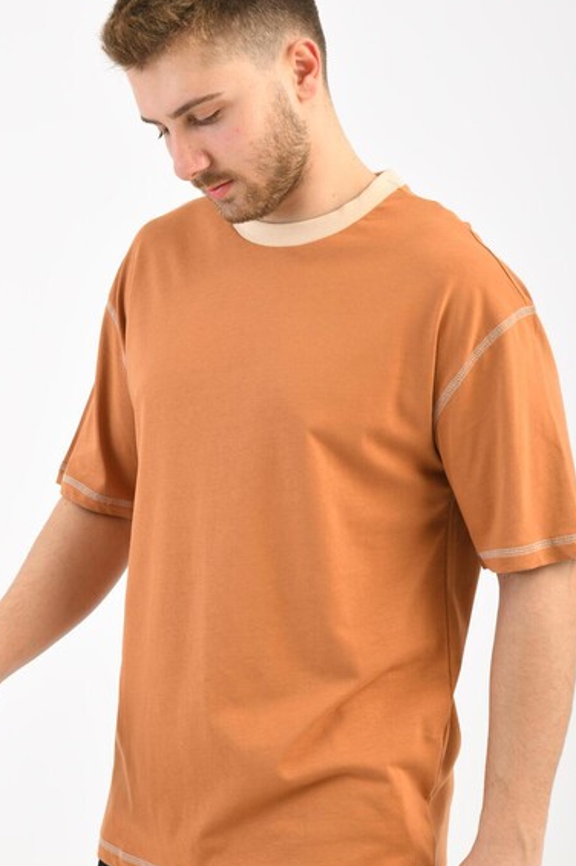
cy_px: 408
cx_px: 242
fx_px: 2235
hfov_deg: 14.7
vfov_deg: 21.9
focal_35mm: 93
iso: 100
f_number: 7.1
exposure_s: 1/160
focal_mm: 70
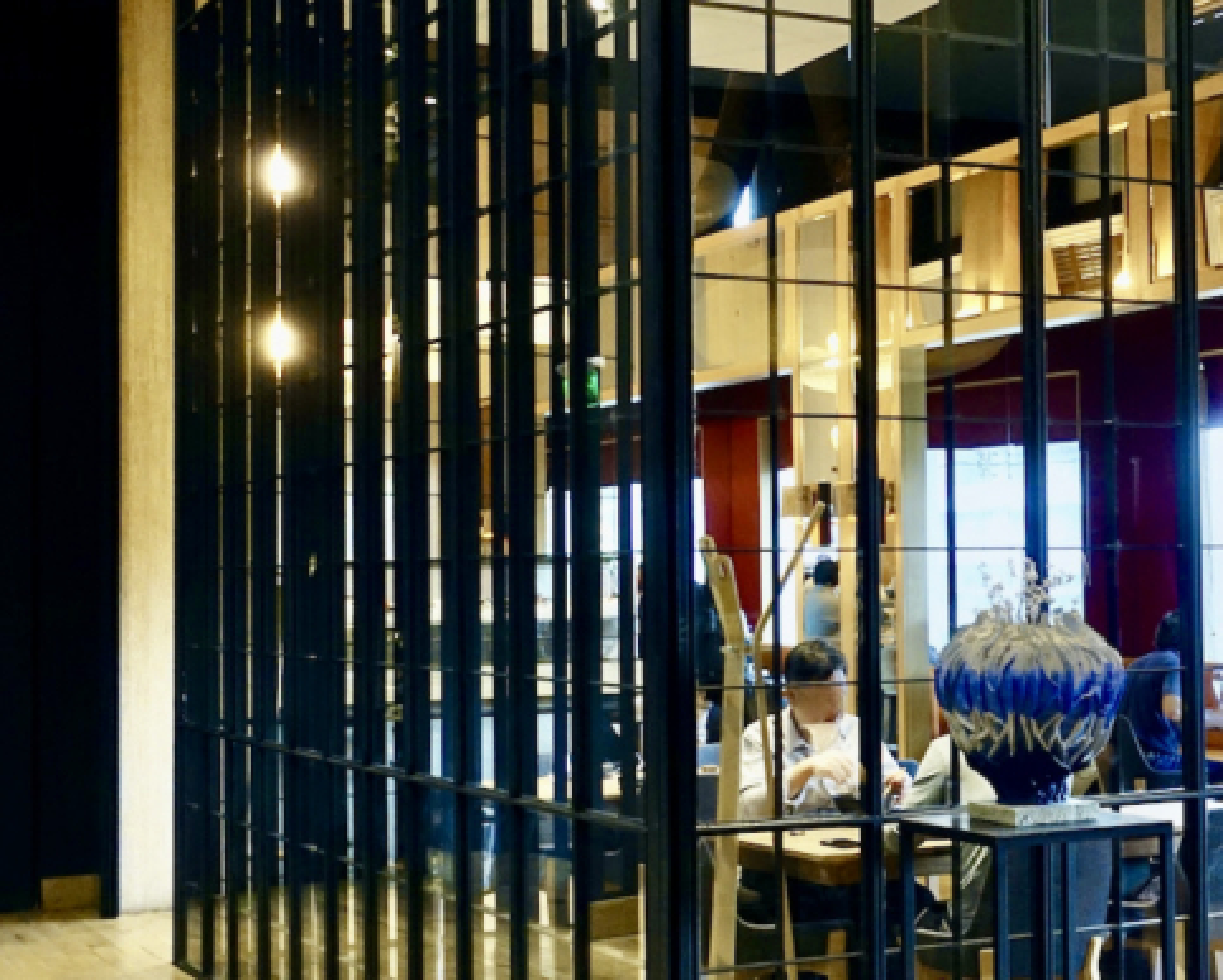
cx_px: 1109
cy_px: 490
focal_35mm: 64
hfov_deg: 28.4
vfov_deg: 23.9
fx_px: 2318
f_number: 2.8
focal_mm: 11.69
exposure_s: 1/40
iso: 800
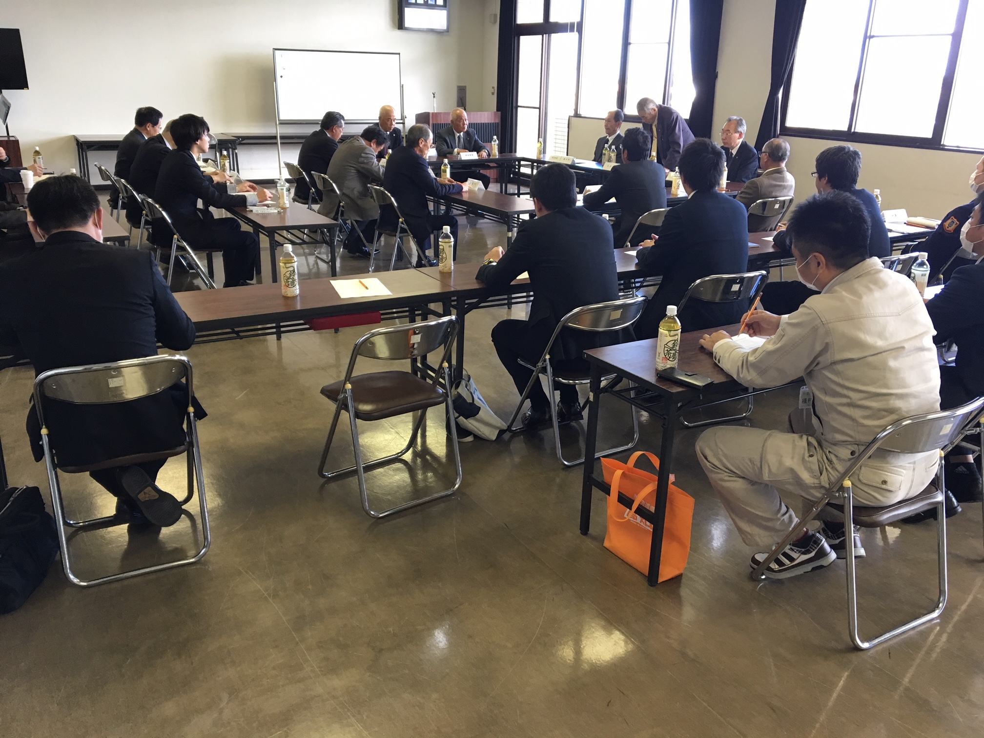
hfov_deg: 61.7
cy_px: 369
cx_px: 492
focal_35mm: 29
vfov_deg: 48.2
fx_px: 824
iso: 50
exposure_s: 1/33
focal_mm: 4.15
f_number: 2.2
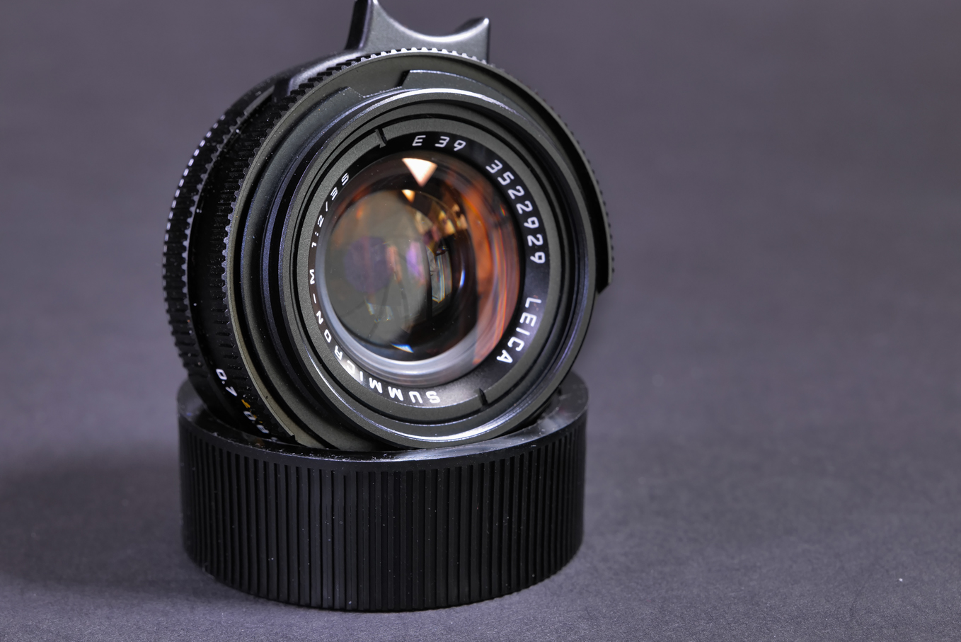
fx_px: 2831
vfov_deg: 12.9
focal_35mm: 106
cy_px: 329
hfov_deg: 19.3
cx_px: 447
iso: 800
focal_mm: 90
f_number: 13
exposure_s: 1/2.5
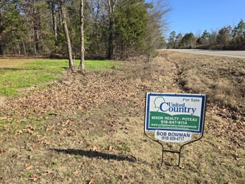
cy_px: 83
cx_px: 129
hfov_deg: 65.3
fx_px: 191
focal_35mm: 27
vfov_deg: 51.3
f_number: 1.7
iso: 12
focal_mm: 6.3
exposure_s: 1/525
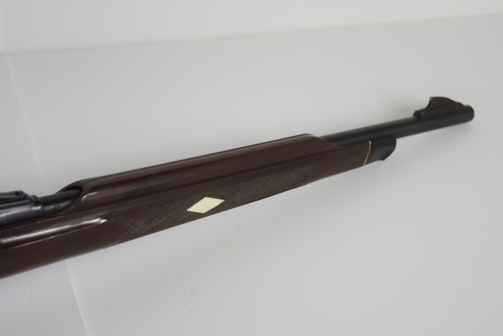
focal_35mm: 72
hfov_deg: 28.1
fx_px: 1007
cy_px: 168
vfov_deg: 19.0
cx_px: 252
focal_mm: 48
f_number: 5.6
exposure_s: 1/125
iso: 720
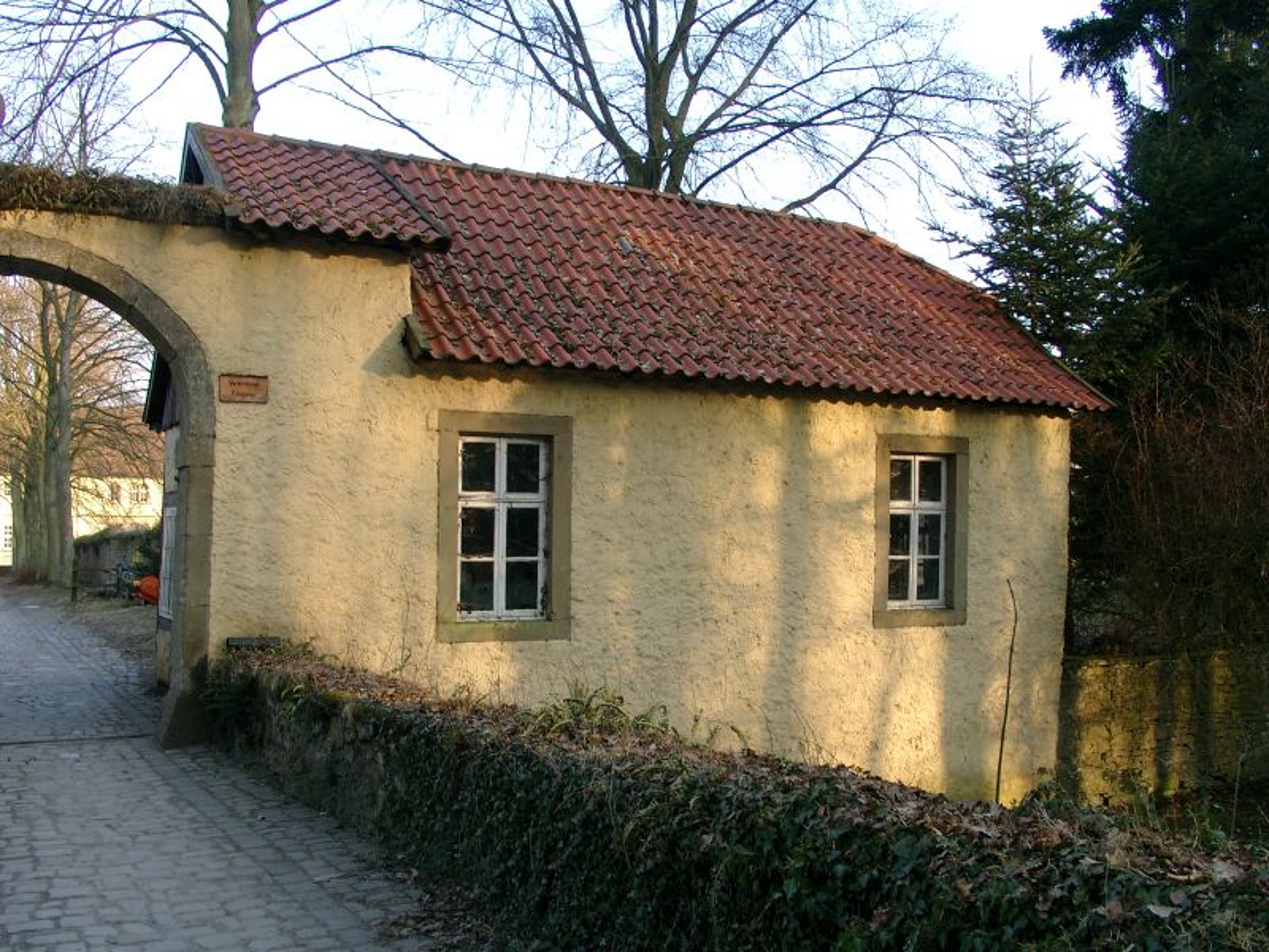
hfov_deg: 54.0
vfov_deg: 41.8
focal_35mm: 34
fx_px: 1246
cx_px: 634
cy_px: 476
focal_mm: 7.13
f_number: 4
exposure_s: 1/77.6
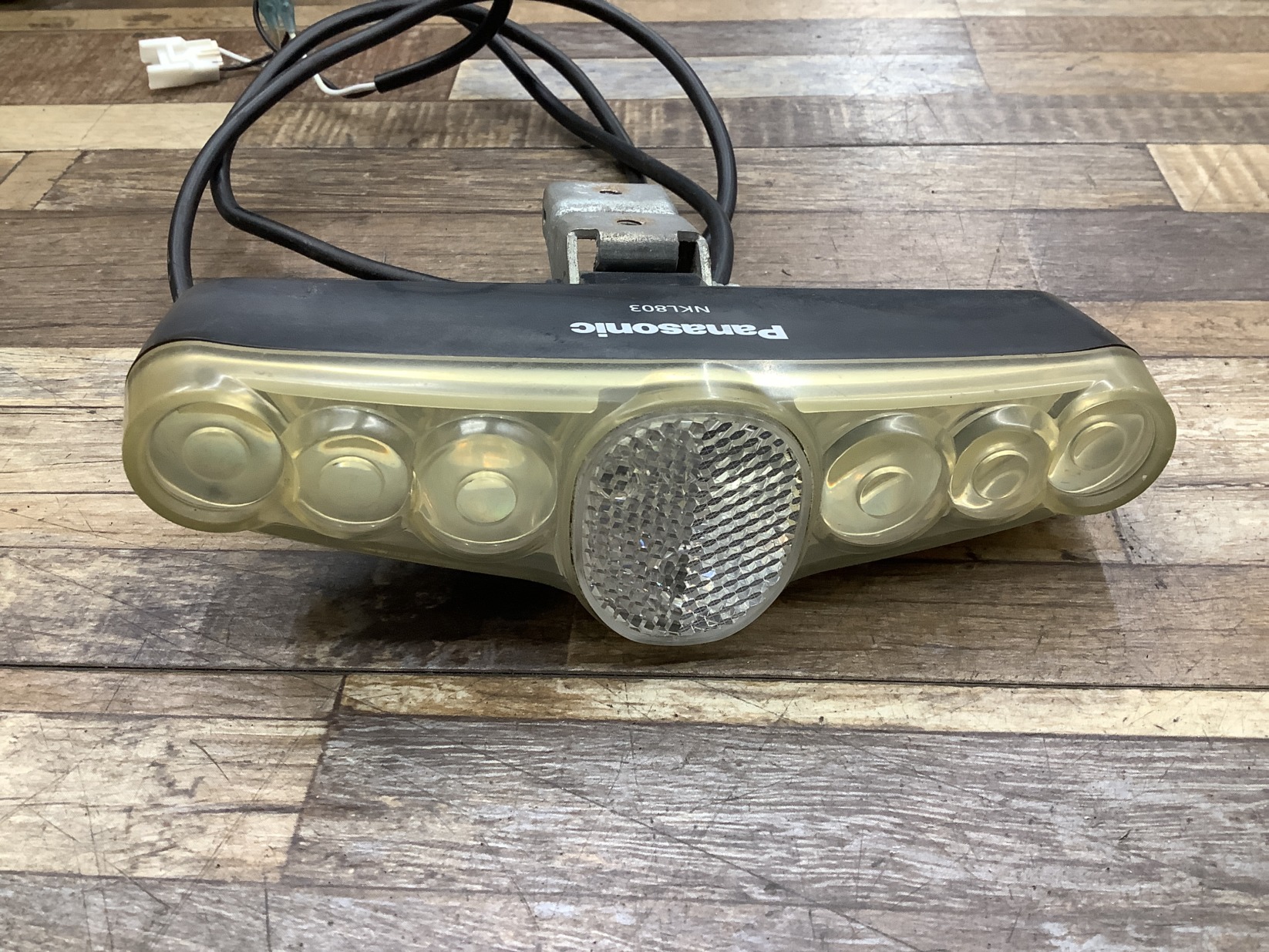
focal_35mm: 31
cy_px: 476
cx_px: 634
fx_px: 1137
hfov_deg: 58.3
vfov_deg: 45.5
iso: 125
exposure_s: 1/60
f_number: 2.4
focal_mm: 3.3
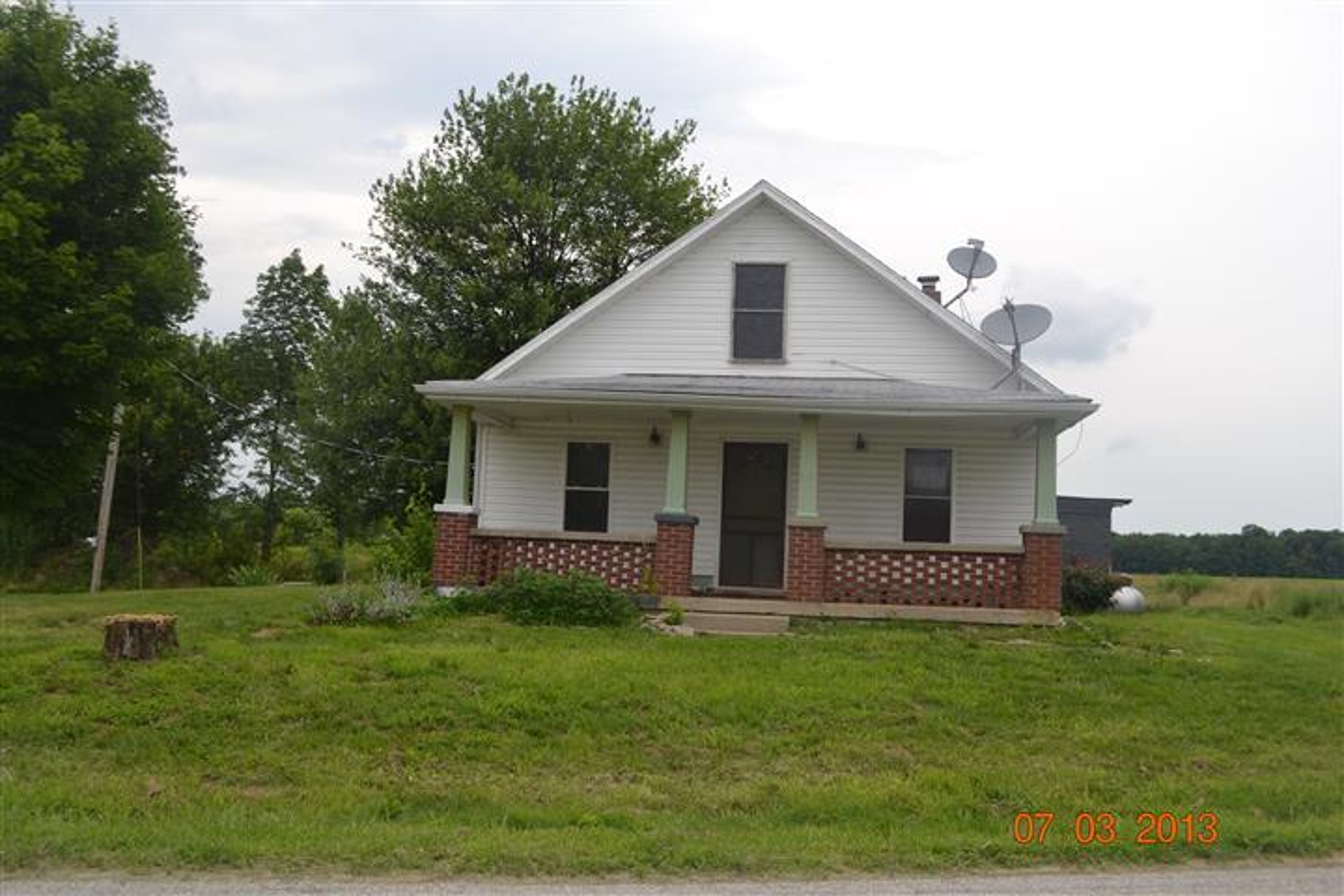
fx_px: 1232
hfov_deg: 57.2
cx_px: 672
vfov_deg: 40.0
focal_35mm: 33
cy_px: 448
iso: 100
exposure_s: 1/200
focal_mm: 22
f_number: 6.3
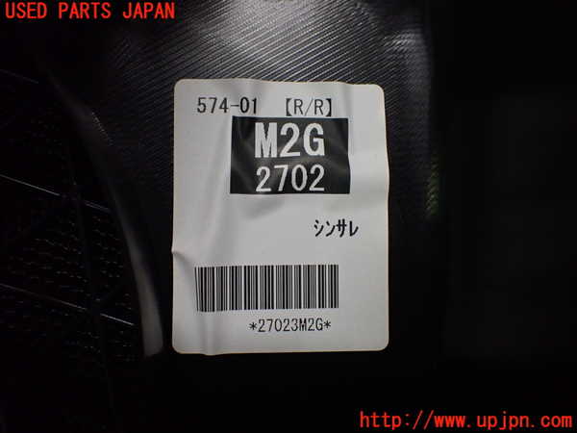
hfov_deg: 60.0
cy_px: 216
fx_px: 500
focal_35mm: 30
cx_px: 288
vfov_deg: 46.8
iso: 640
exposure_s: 1/125
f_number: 2.3
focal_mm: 5.4
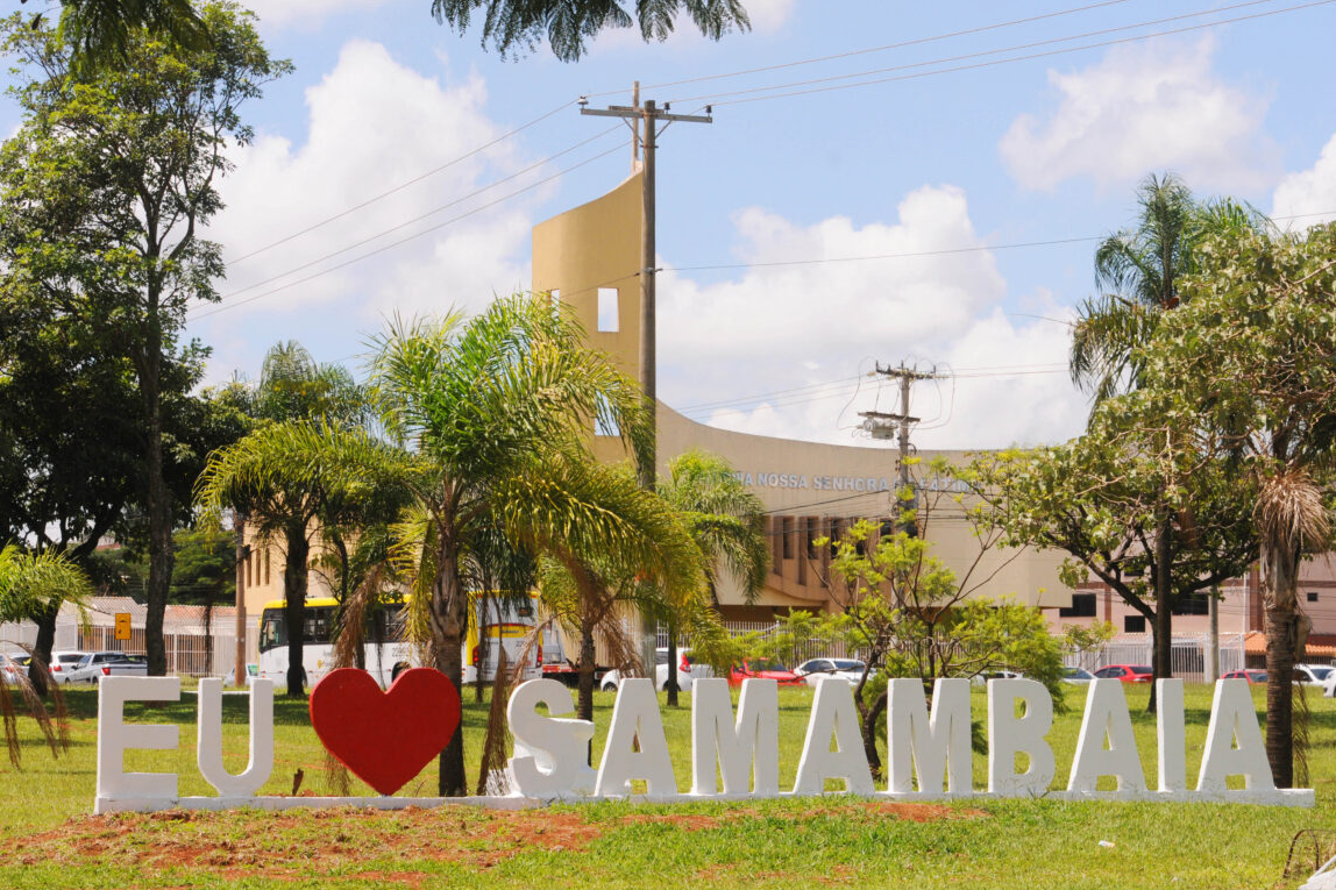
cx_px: 667
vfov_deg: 12.9
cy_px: 447
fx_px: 3933
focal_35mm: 106
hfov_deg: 19.3
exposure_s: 1/800
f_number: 5.6
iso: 400
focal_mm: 70
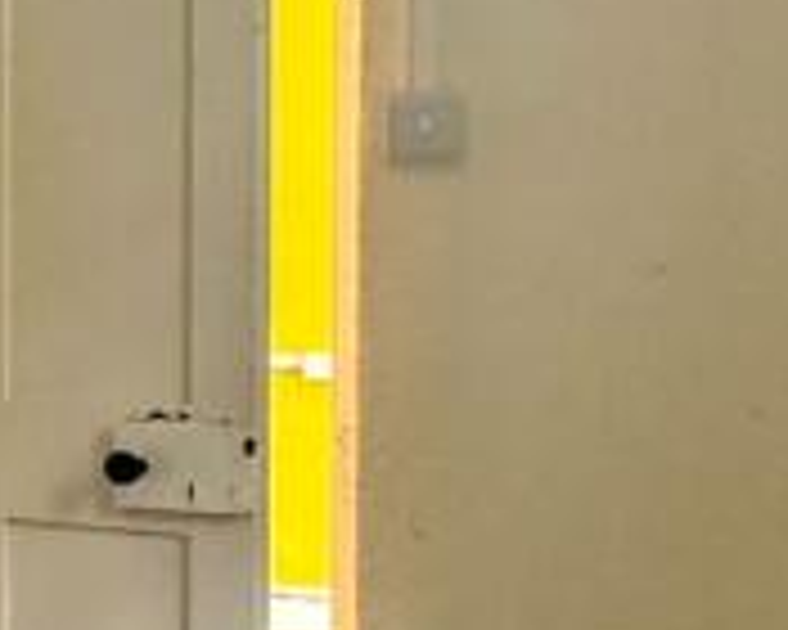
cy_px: 400
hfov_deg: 16.2
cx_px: -919
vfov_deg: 19.1
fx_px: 1866
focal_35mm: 80
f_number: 2.2
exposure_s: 1/91
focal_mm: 2.22
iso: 320
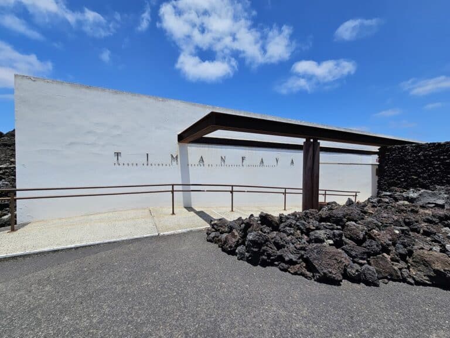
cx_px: 225
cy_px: 169
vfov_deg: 89.9
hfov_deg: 106.2
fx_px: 169
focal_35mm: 13
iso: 50
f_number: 2.2
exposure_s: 1/3788
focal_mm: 2.2
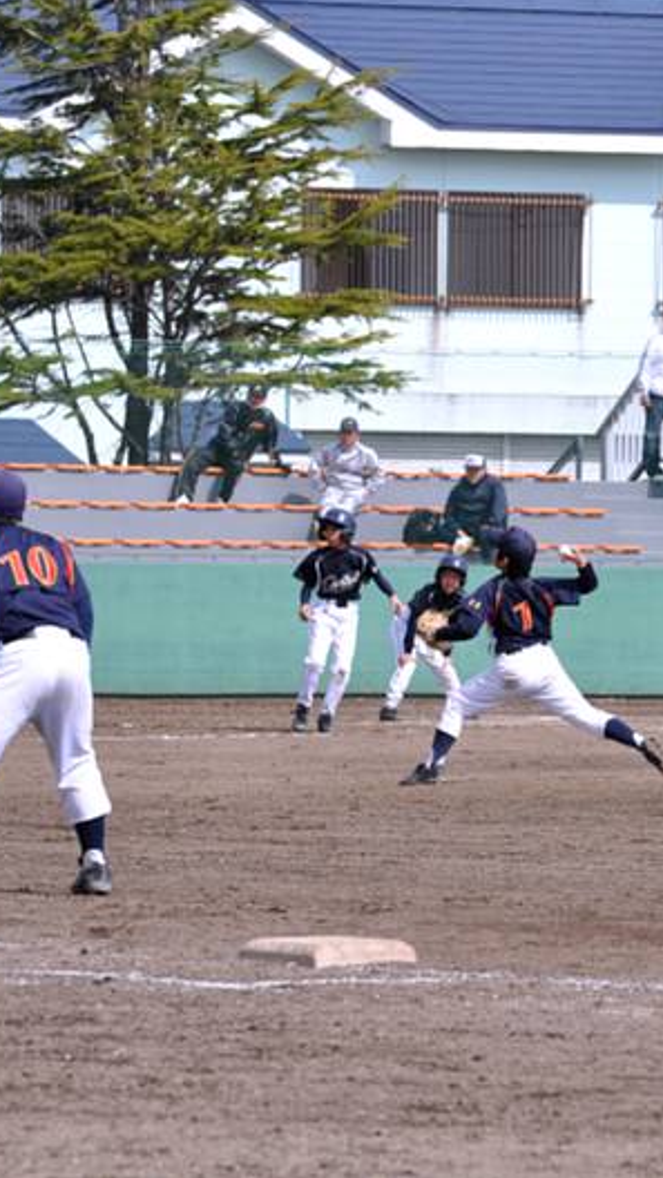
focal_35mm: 276
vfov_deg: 7.8
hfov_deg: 4.4
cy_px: 588
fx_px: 8626
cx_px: 505
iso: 400
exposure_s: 1/2000
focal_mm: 116
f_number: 7.1
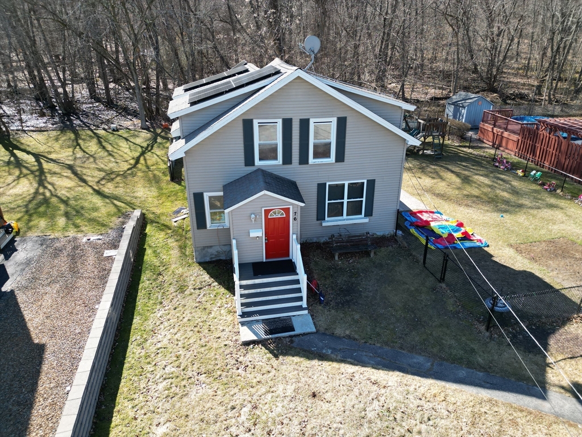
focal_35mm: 24
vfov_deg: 56.8
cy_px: 218
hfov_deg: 71.6
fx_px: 404
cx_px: 291
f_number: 1.7
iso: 200
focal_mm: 6.72
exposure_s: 1/1000
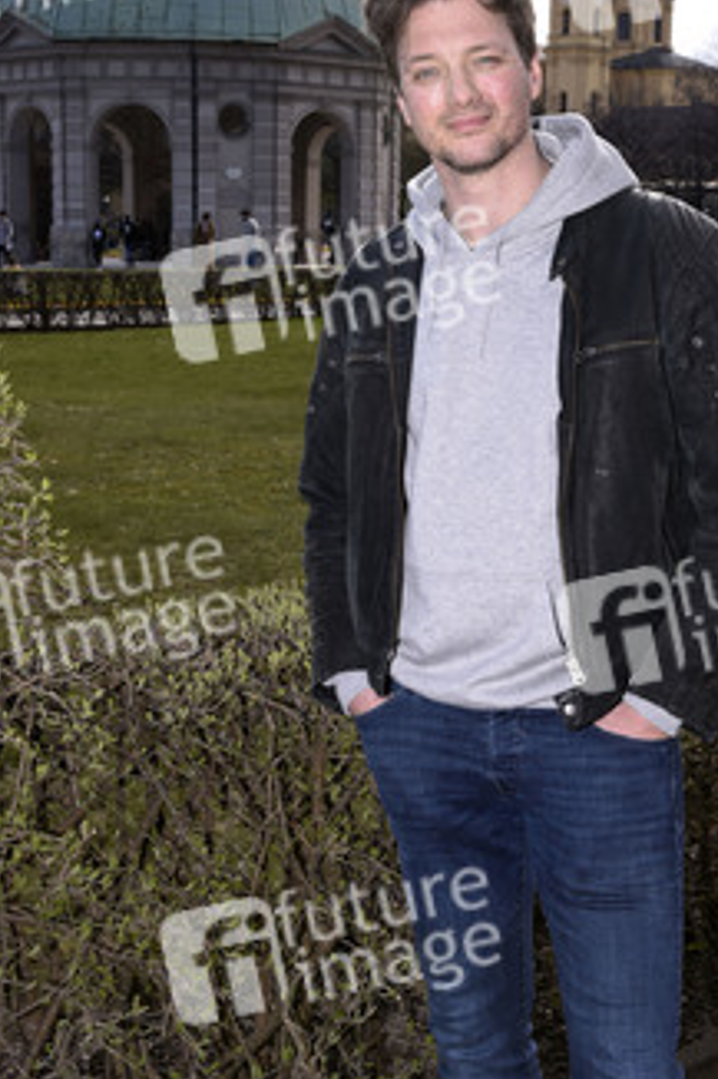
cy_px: 450
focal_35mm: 54
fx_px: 1617
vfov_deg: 36.8
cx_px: 427
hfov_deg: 25.0
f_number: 11
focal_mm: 44
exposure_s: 1/160
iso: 400
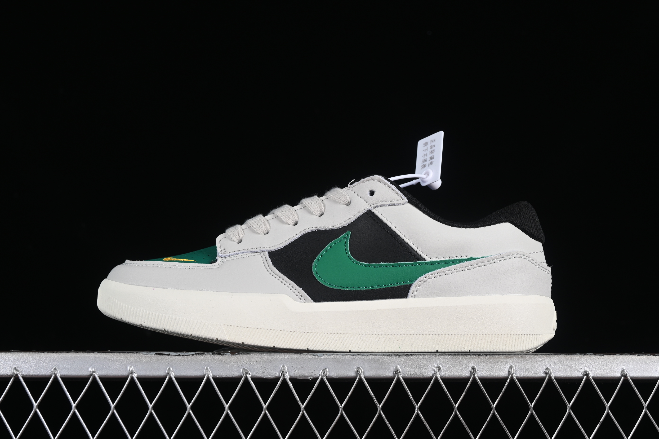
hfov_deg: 27.0
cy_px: 220
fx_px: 1373
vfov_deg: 18.2
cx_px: 330
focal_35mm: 75
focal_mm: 50
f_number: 8
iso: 160
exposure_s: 1/80
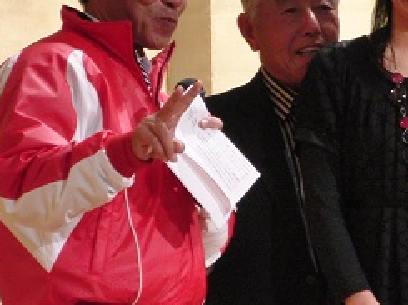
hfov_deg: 5.5
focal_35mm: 363
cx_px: 216
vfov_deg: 4.1
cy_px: 92
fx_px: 4272
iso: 320
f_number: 4.5
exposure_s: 1/80
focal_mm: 32.1
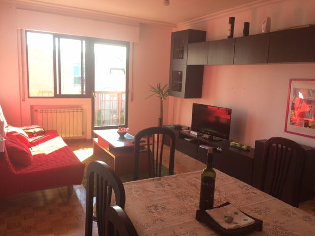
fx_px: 264
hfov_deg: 61.7
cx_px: 158
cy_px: 118
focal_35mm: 29
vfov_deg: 48.2
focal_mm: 4.15
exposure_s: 1/100
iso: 40
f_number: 2.2
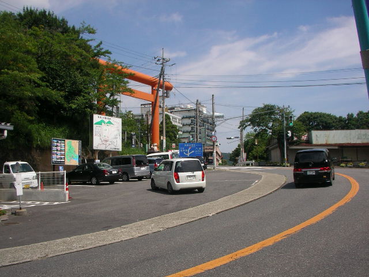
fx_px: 394
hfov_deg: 50.1
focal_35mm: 37
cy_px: 138
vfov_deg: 38.7
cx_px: 184
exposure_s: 1/320
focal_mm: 5.7
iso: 50
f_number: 2.8
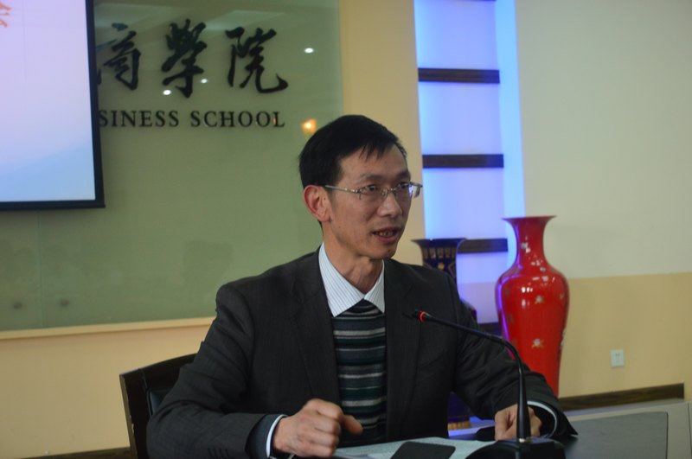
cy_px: 230
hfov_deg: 28.1
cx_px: 346
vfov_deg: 18.9
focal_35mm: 72
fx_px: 1382
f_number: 4.8
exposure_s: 1/30
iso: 800
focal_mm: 48
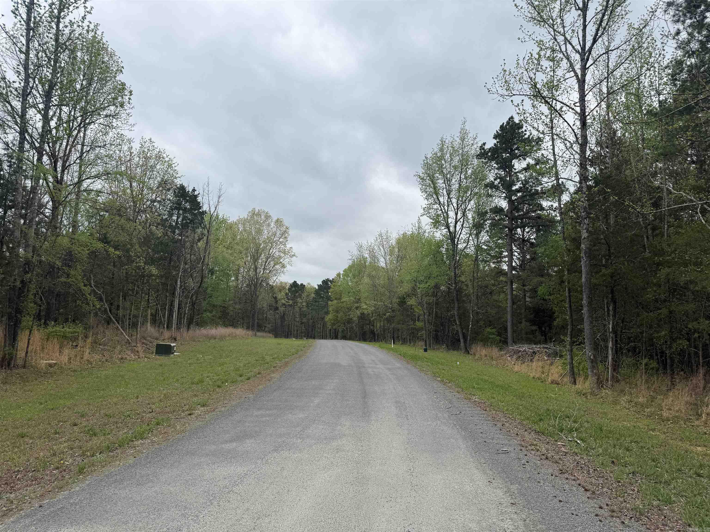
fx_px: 492
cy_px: 266
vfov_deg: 56.8
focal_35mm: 24
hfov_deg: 71.6
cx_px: 355
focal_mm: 6.76
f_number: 1.78
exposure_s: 1/1855
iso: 80
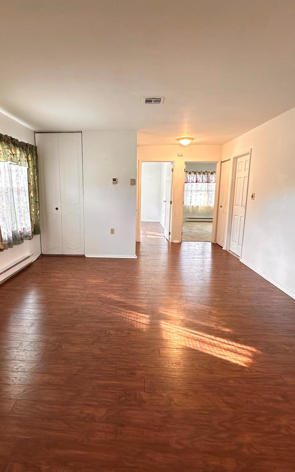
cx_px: 122
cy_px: 238
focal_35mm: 20
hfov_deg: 59.3
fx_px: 257
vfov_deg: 85.1
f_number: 2.2
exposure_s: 1/60
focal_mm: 2.22
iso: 200
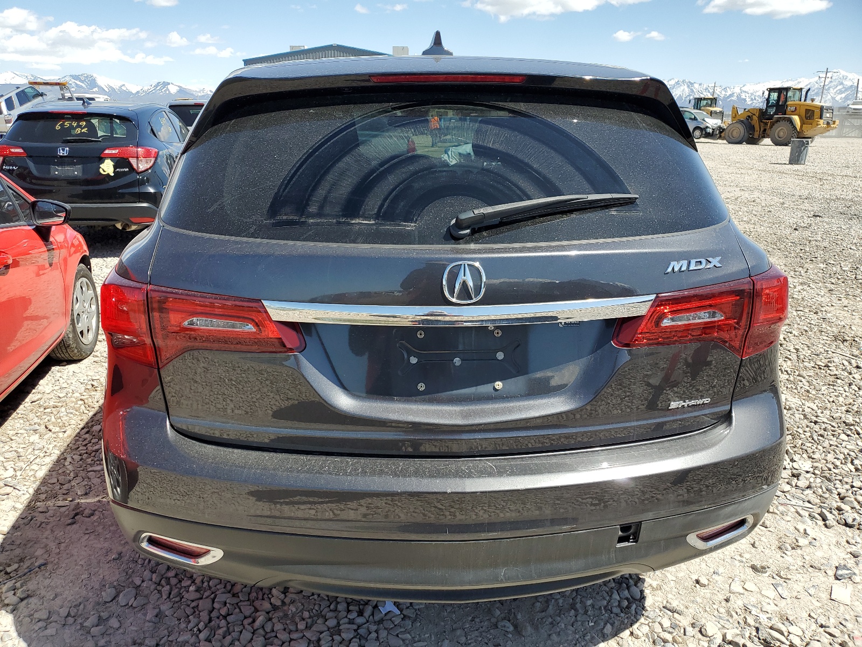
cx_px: 431
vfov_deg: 53.1
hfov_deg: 67.3
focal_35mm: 26
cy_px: 324
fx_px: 647
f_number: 1.5
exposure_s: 1/2500
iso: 50
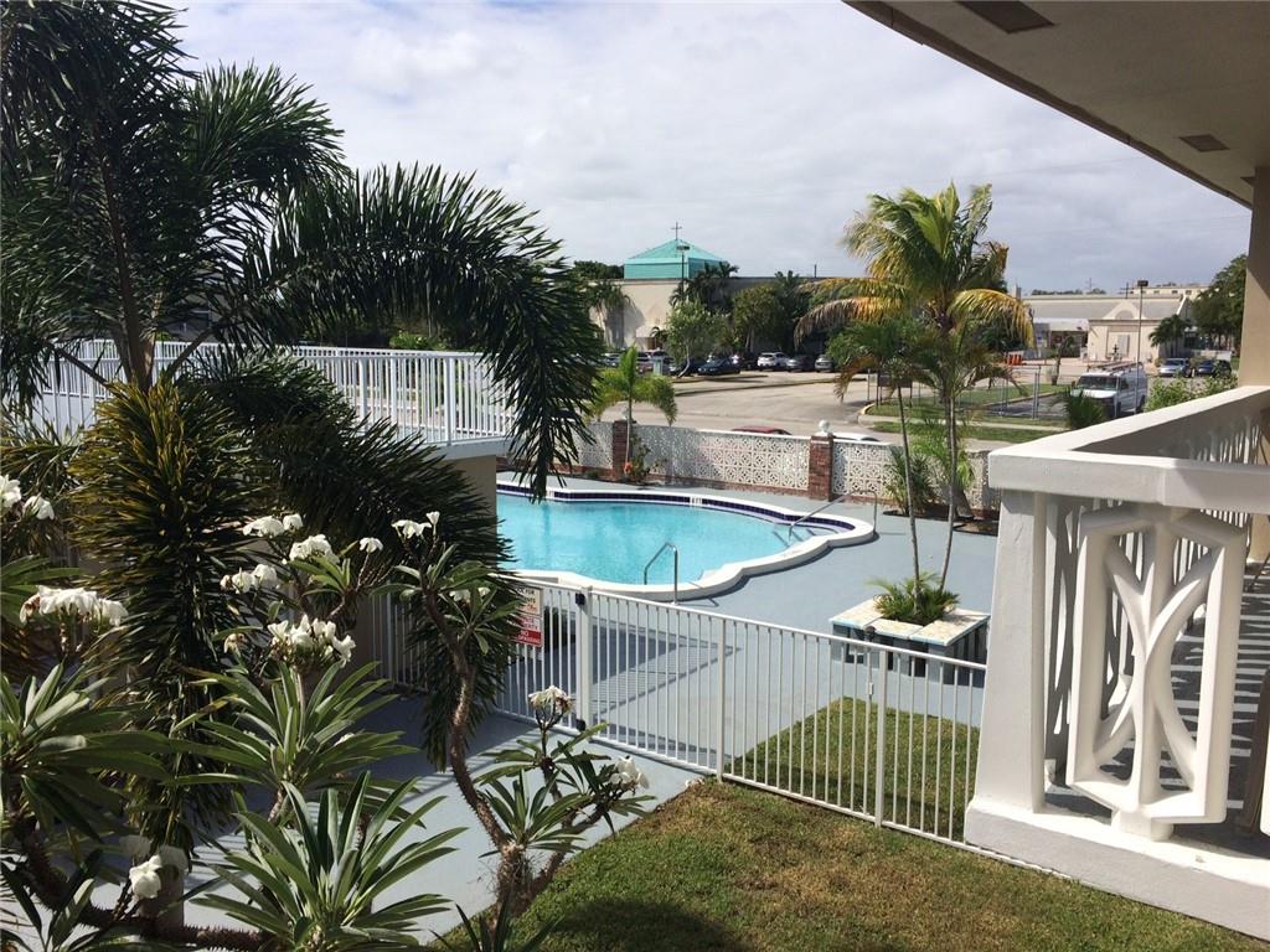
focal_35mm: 29
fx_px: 1064
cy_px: 476
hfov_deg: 61.7
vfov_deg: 48.2
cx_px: 635
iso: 32
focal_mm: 4.15
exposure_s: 1/3165
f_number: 2.2
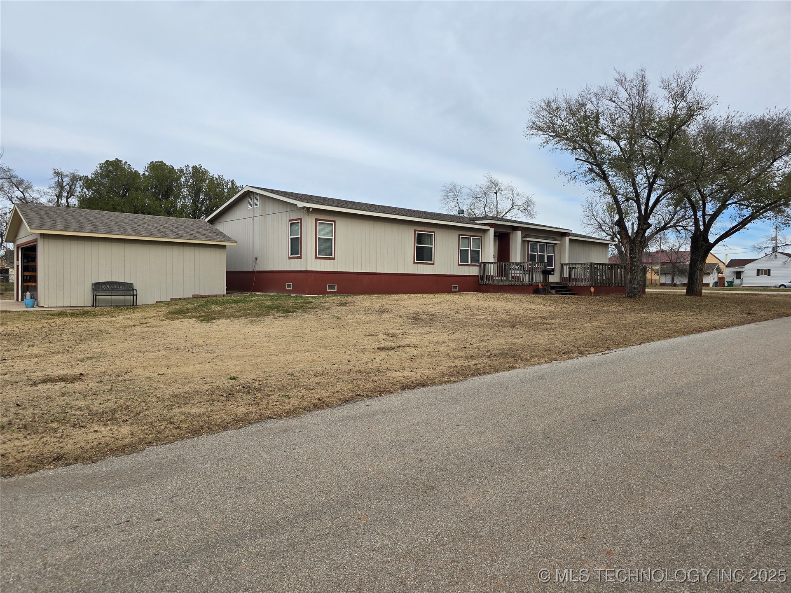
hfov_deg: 73.9
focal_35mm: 23
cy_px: 296
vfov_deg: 58.9
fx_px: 526
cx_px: 396
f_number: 1.7
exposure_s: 1/684
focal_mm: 6.3
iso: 12
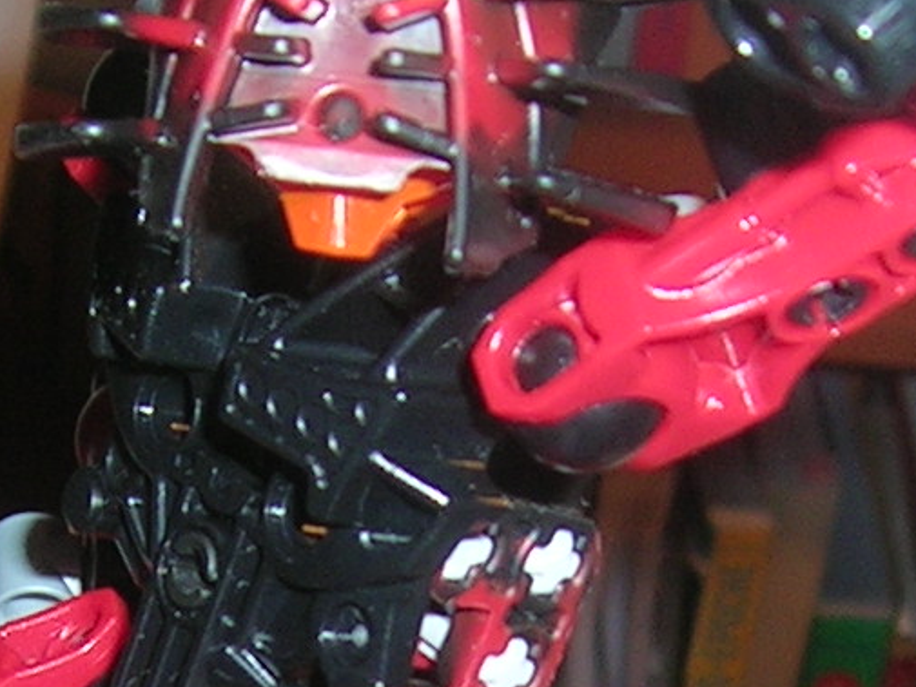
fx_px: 3758
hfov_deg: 13.9
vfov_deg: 10.2
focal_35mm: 142
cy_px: 910
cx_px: 334
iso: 50
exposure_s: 1/60.1
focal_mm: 5.4
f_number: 2.8
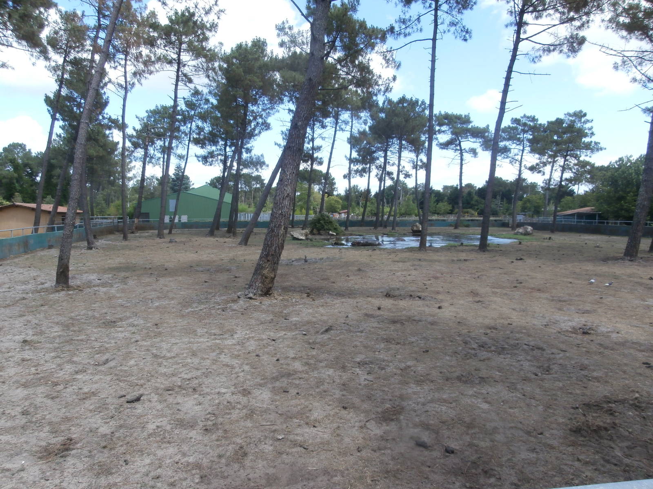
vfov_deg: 56.8
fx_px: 453
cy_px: 244
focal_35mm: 24
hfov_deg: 71.6
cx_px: 326
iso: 100
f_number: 7.9
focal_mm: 4.2
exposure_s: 1/80
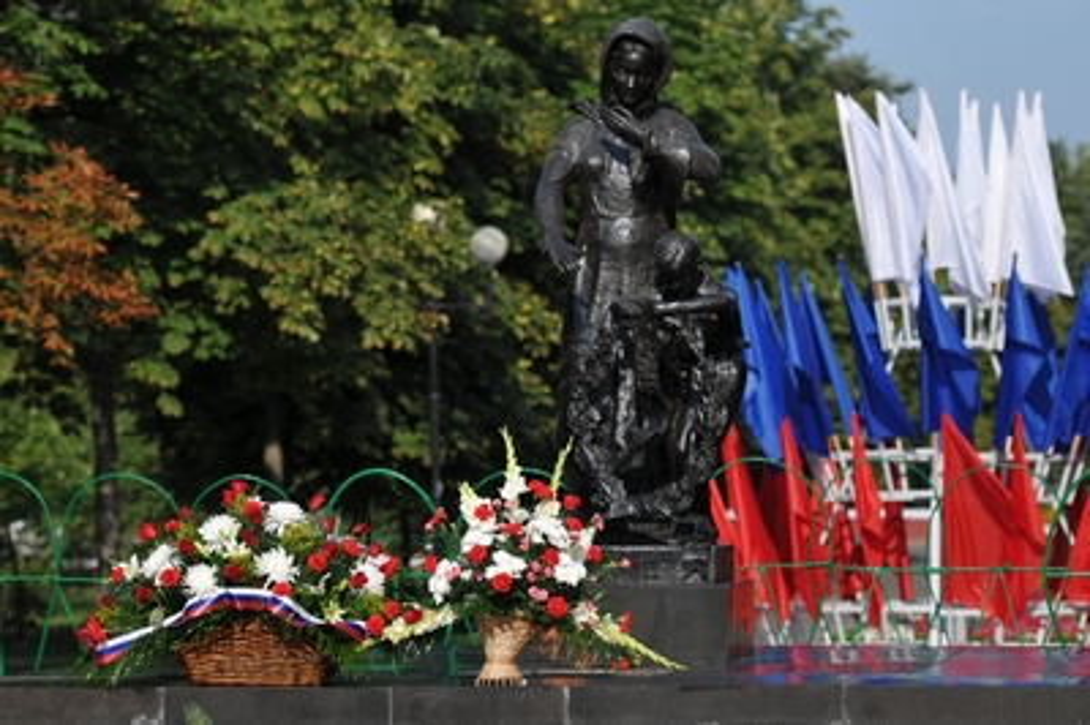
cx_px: 545
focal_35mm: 168
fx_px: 5082
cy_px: 362
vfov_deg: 8.2
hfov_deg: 12.2
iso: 200
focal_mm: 112
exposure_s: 1/4000
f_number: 2.8
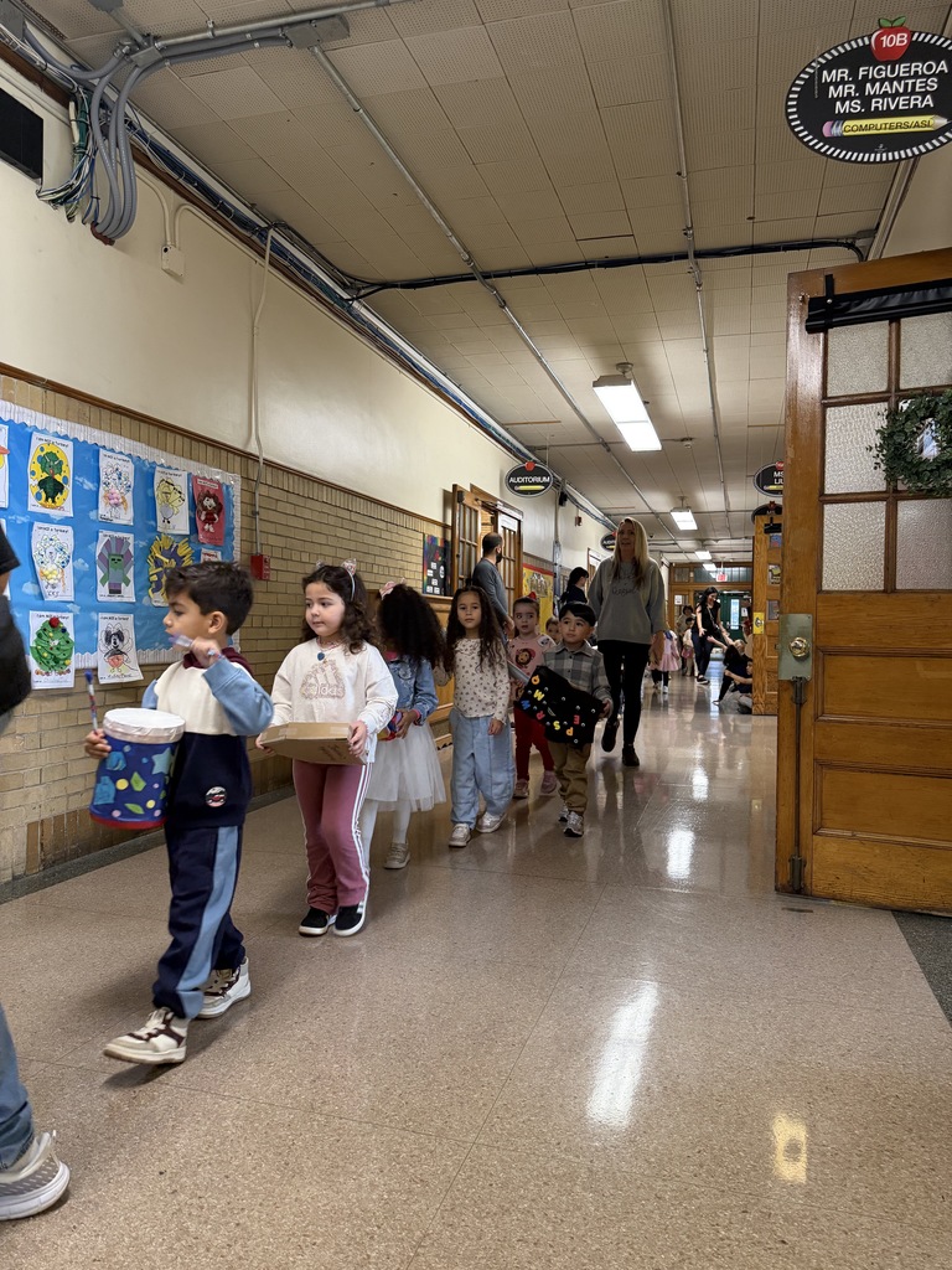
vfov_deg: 71.6
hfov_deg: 56.8
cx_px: 476
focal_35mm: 24
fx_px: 880
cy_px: 635
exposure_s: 1/60
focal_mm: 6.76
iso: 400
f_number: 1.78
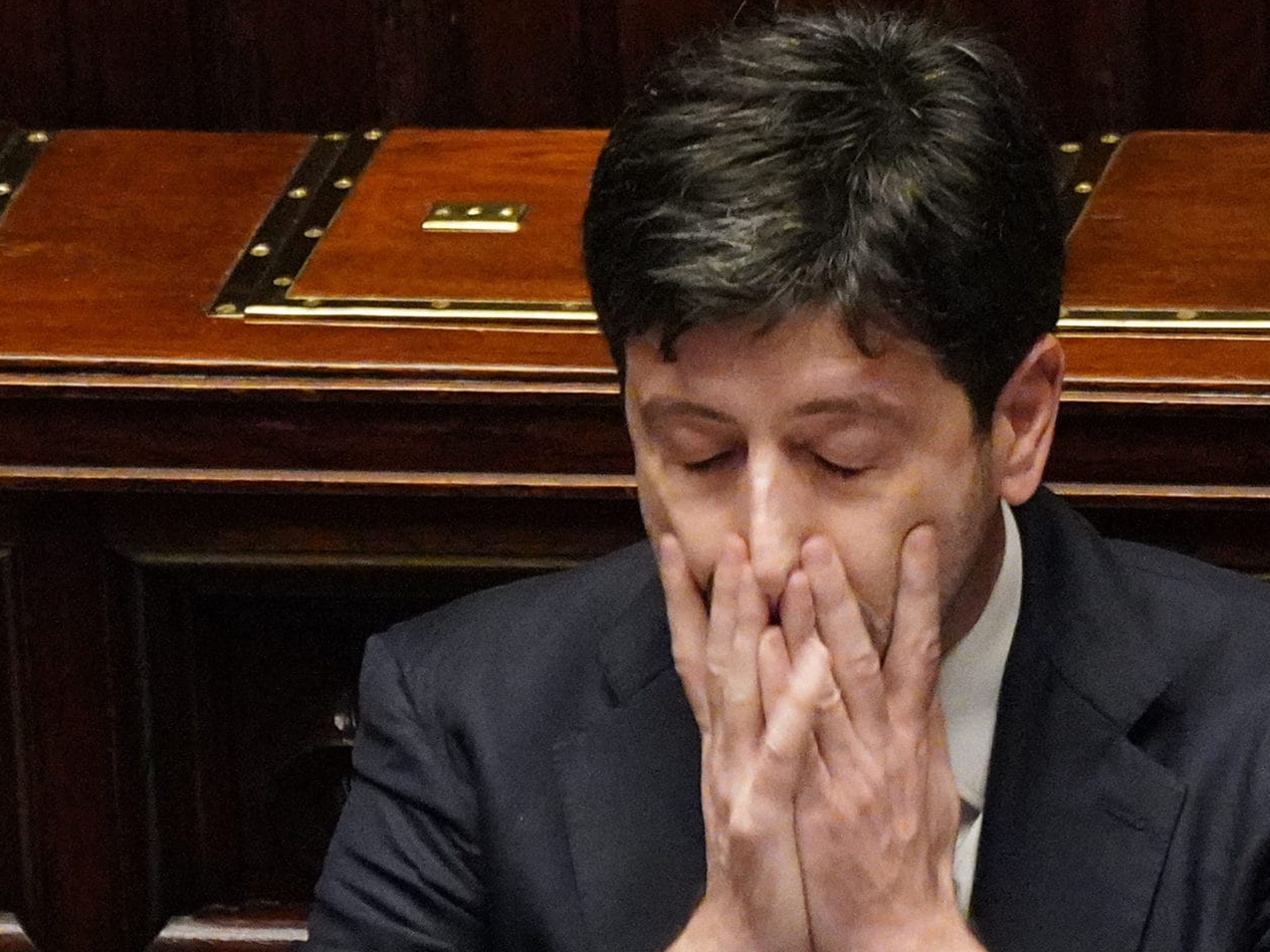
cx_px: 877
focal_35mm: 1169
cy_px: 701
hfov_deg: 1.7
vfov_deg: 1.3
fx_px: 42889
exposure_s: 1/160
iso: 12800
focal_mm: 400
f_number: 5.6
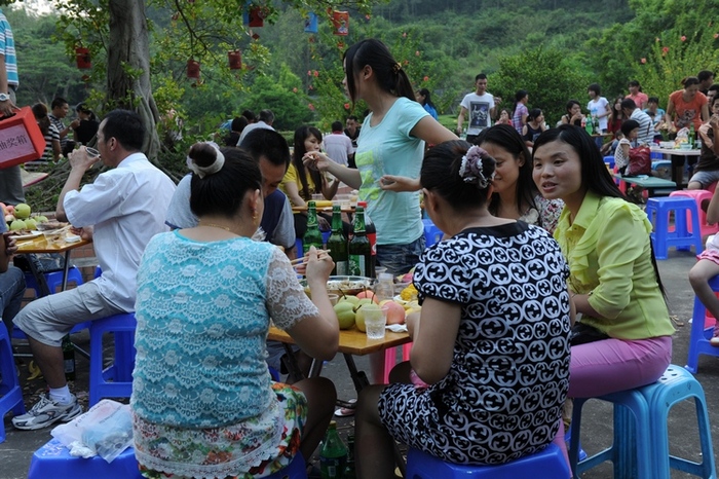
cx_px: 360
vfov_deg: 28.0
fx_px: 958
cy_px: 240
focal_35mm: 48
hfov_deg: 41.1
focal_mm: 48
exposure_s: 1/80
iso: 800
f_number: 6.3
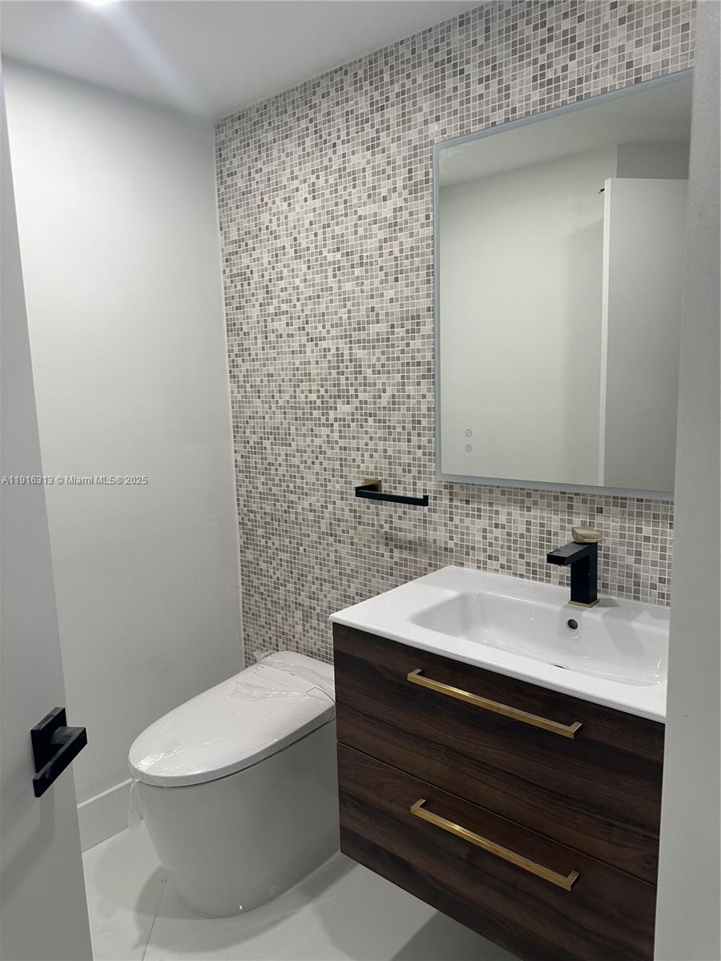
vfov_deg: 71.6
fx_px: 667
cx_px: 360
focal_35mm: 24
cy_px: 480
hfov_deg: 56.8
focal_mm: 6.86
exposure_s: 1/120
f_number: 1.78
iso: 100
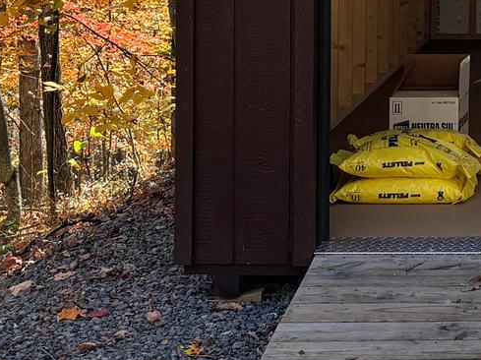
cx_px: 684
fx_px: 1513
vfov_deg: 13.1
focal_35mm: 109
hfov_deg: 16.7
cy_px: -102
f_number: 1.6
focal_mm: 5.96
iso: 50
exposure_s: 1/342
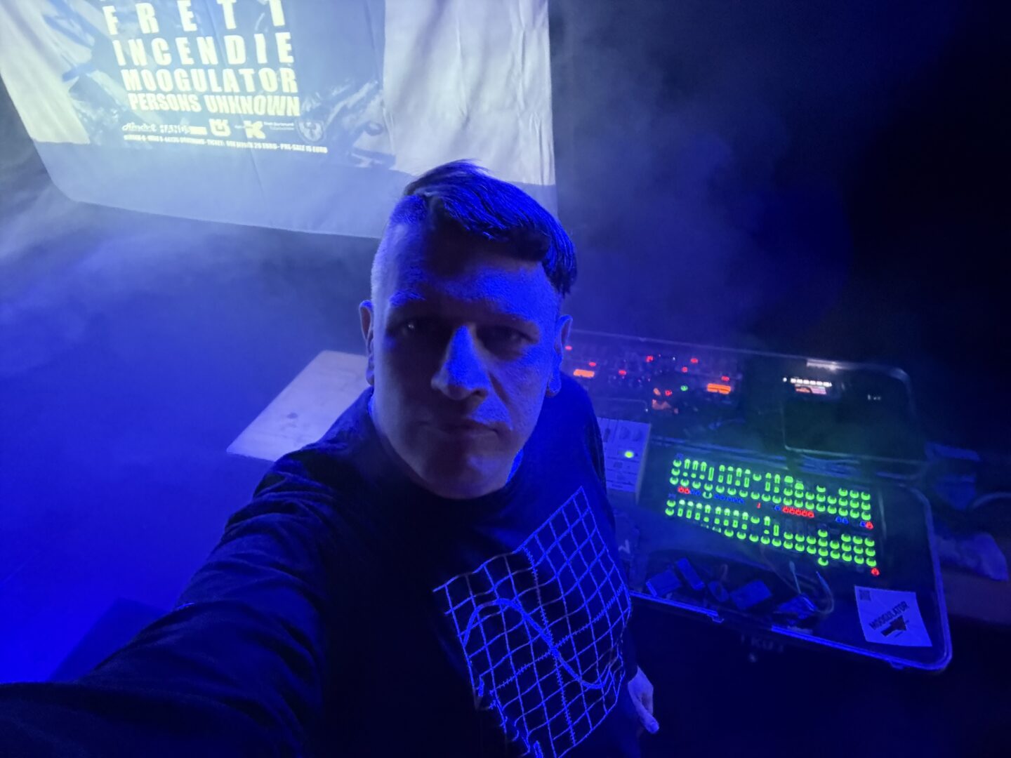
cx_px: 506
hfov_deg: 73.9
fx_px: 672
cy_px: 379
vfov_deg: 58.9
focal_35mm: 23
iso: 1250
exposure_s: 1/17
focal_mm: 2.69
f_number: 1.9
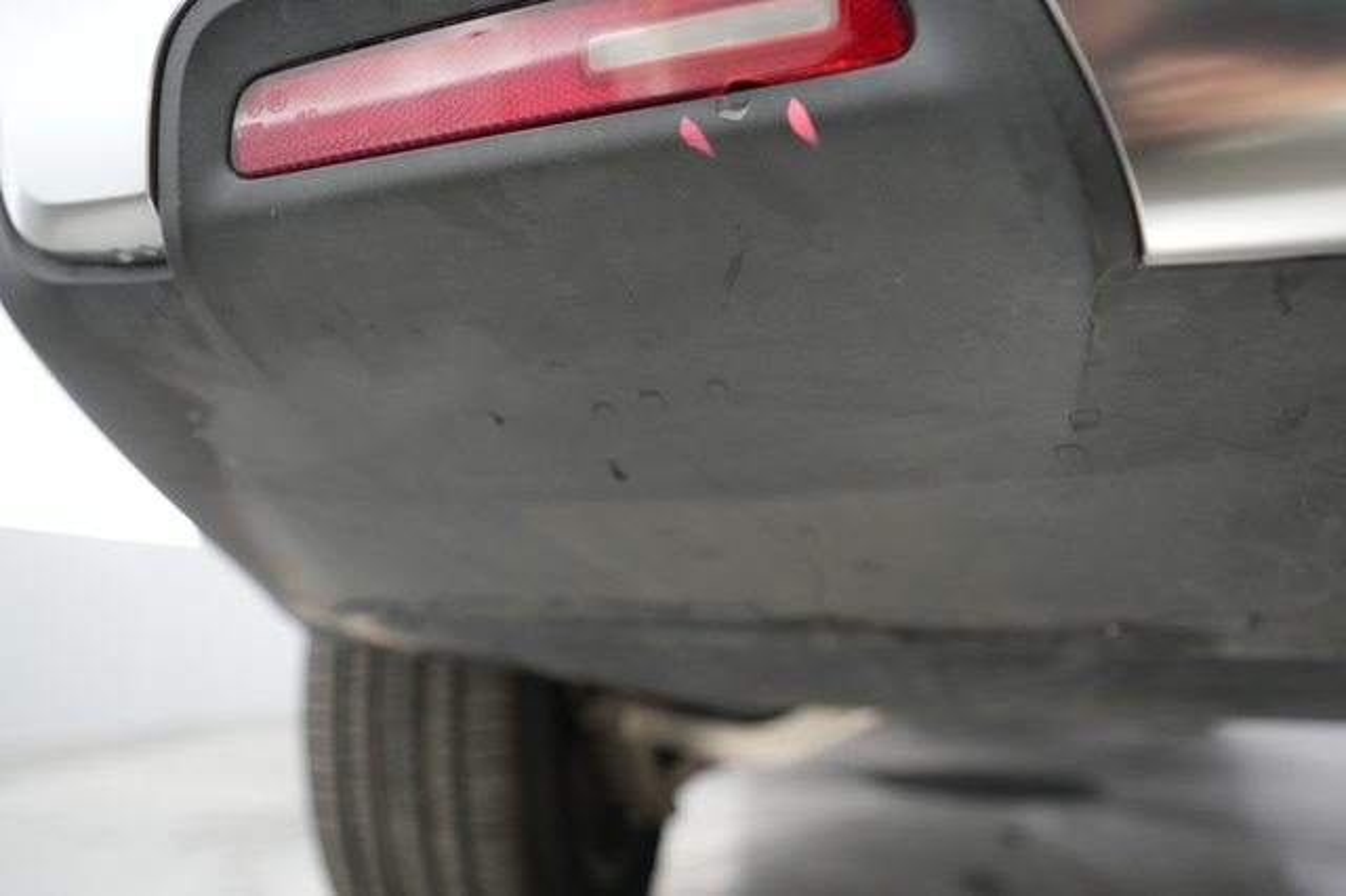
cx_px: 673
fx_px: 972
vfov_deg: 49.5
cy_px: 448
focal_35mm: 26
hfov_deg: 69.4
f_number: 2.8
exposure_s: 1/160
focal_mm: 26
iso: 5000
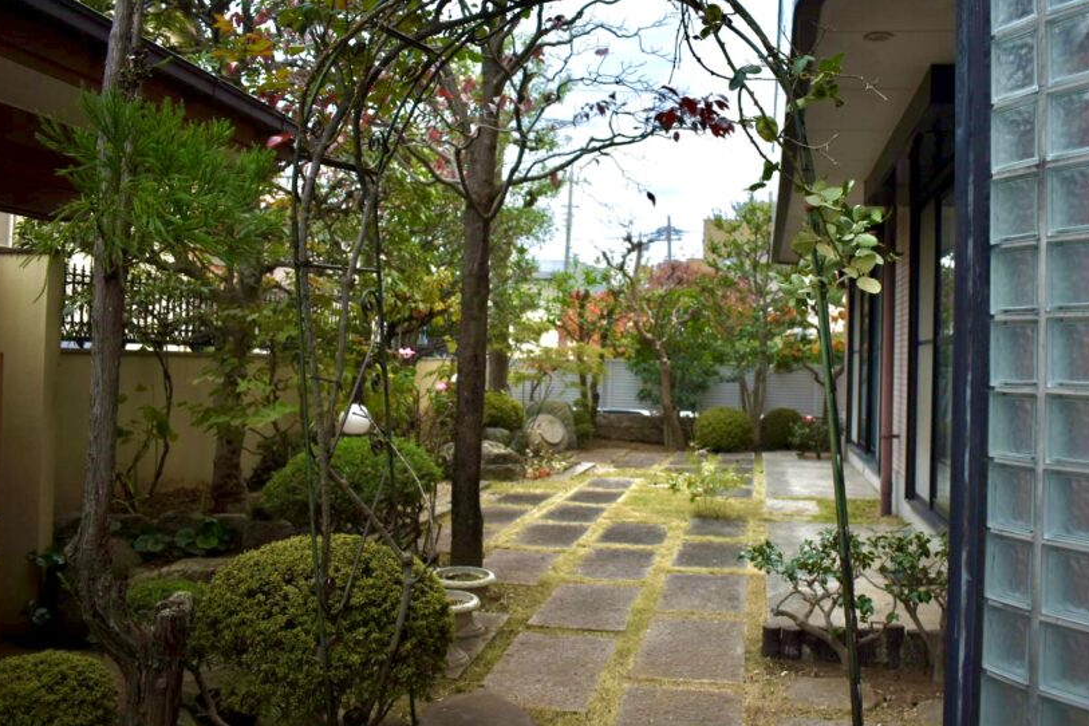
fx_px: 1028
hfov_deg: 55.7
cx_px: 604
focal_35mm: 34
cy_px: 317
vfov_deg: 38.8
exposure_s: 1/40
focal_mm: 18
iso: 100
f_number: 3.5
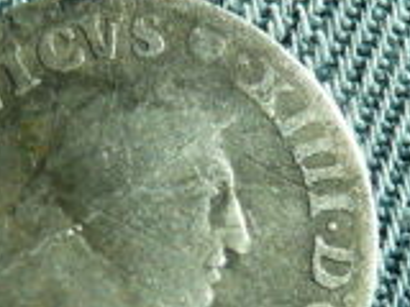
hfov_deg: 17.2
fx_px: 1350
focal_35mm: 114
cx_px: 102
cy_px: 197
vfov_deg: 13.0
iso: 100
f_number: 3.5
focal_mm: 5.2
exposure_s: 1/640
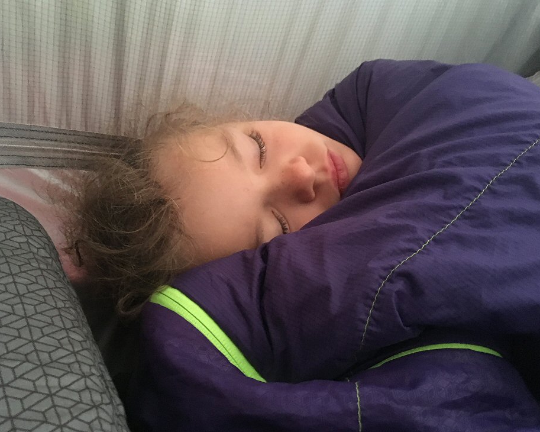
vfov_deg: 47.1
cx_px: 274
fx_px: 495
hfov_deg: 57.2
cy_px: 212
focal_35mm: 31
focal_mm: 4.15
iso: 500
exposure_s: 1/17
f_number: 2.2
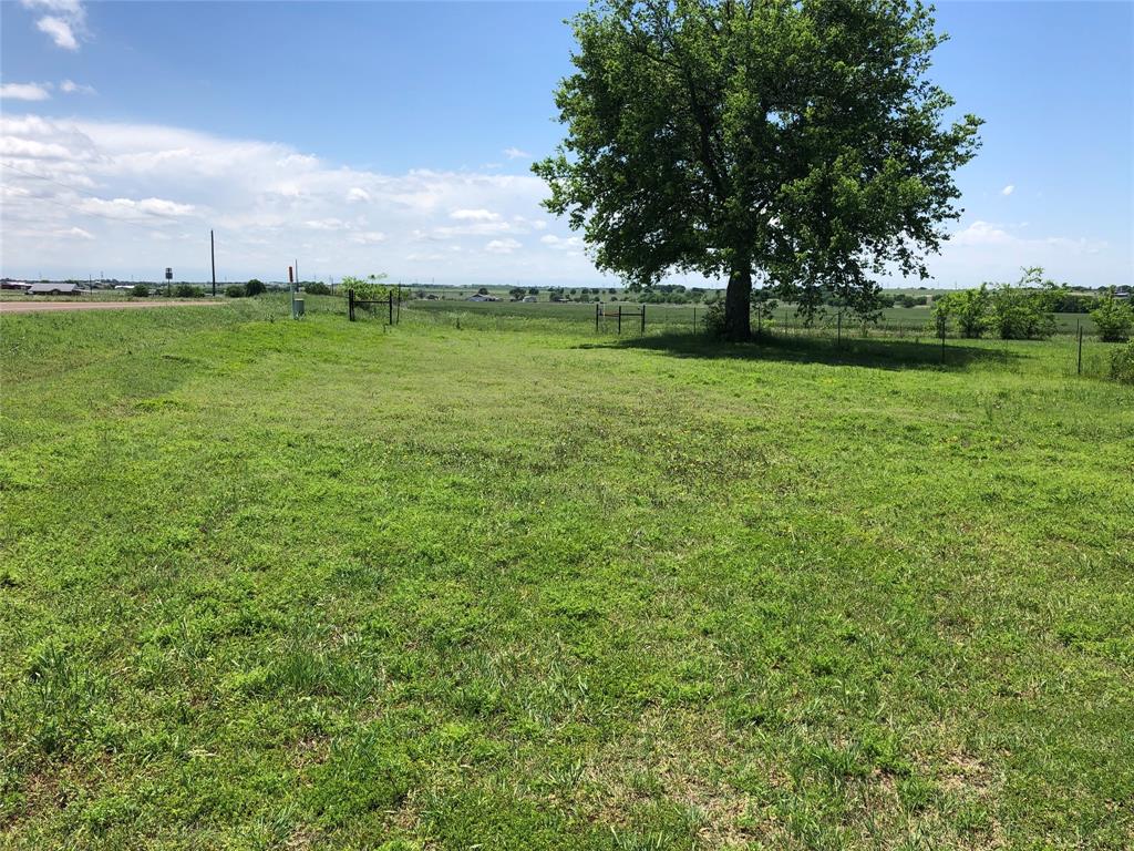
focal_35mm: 28
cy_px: 426
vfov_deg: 49.7
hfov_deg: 63.4
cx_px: 567
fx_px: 917
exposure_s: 1/2000
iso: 20
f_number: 1.8
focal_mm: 4
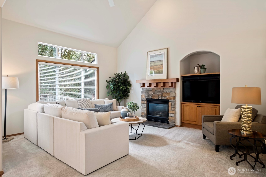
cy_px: 88
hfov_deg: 86.9
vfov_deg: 64.5
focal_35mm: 19
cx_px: 133
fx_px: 140
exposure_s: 1.5
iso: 400
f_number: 8
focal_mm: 12.6
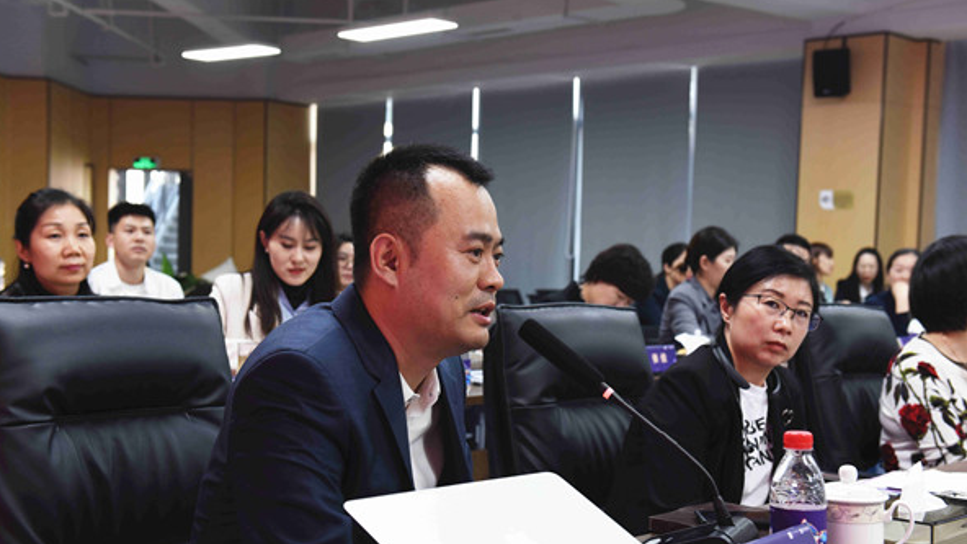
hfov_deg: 40.6
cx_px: 479
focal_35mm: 51
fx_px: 1308
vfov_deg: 23.5
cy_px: 317
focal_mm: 48
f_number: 5.6
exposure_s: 1/60
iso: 560
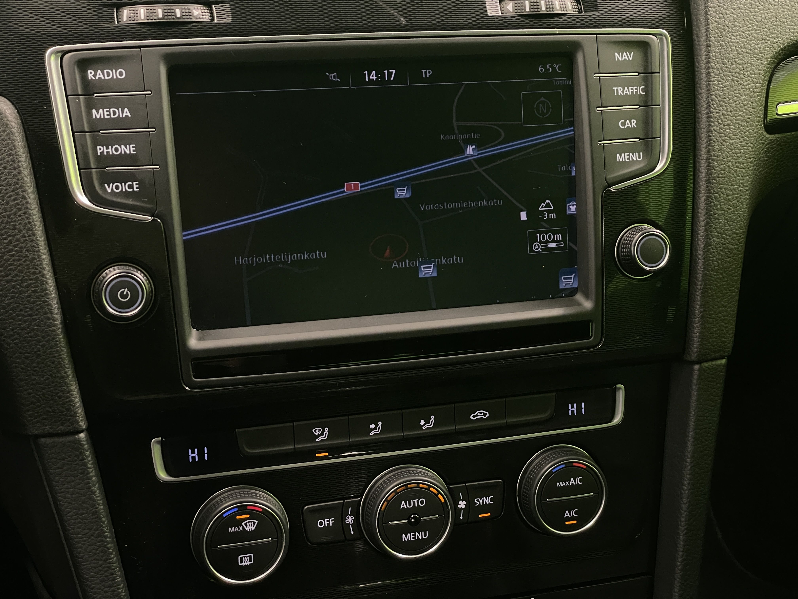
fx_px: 1199
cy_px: 300
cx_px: 399
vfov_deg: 28.0
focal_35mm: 52
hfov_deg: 36.8
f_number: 2
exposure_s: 1/33
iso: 640
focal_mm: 6
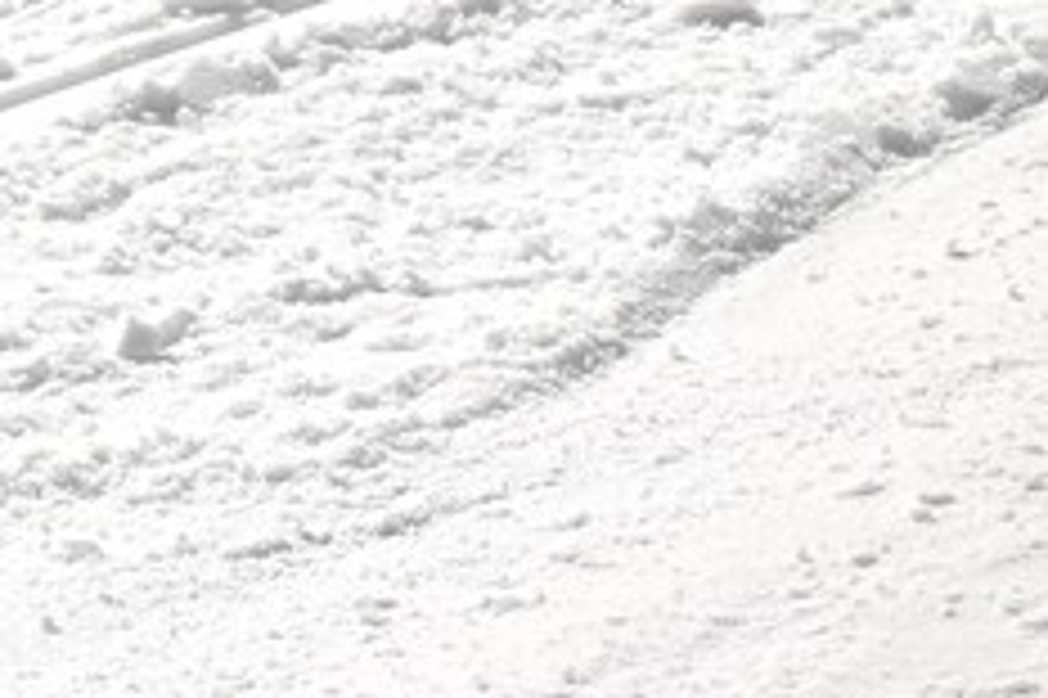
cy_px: -1187
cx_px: -2132
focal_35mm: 824
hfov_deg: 2.5
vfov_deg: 1.7
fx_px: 23970
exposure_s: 1/6400
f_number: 3.5
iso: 160
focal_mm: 120
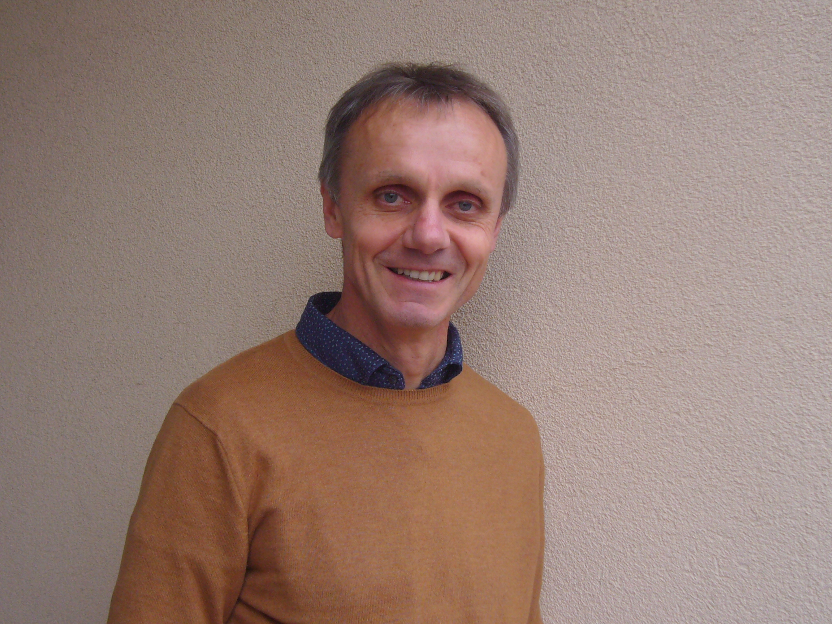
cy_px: 312
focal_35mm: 53
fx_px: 1274
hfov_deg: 36.2
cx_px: 416
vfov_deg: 27.5
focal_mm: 6.4
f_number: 3.2
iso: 80
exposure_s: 1/60
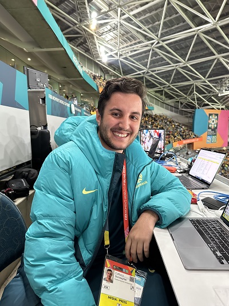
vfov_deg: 71.6
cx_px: 114
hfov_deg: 56.8
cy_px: 153
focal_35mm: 24
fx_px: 212
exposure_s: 1/50
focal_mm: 6.86
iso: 640
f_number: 1.78
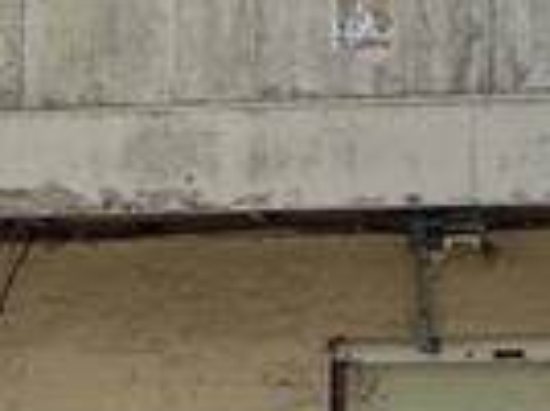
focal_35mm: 199
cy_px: 193
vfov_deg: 7.4
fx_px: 3156
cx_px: 460
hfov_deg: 9.9
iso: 50
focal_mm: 5.7
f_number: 1.5
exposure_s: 1/718
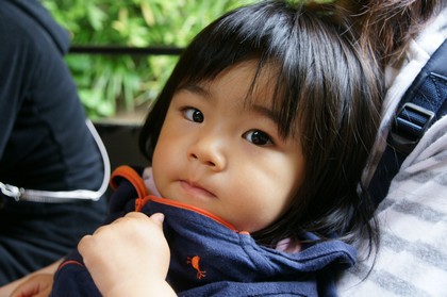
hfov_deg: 46.4
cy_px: 148
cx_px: 224
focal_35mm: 42
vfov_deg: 31.8
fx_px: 521
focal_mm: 28
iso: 800
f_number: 4.5
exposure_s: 1/100
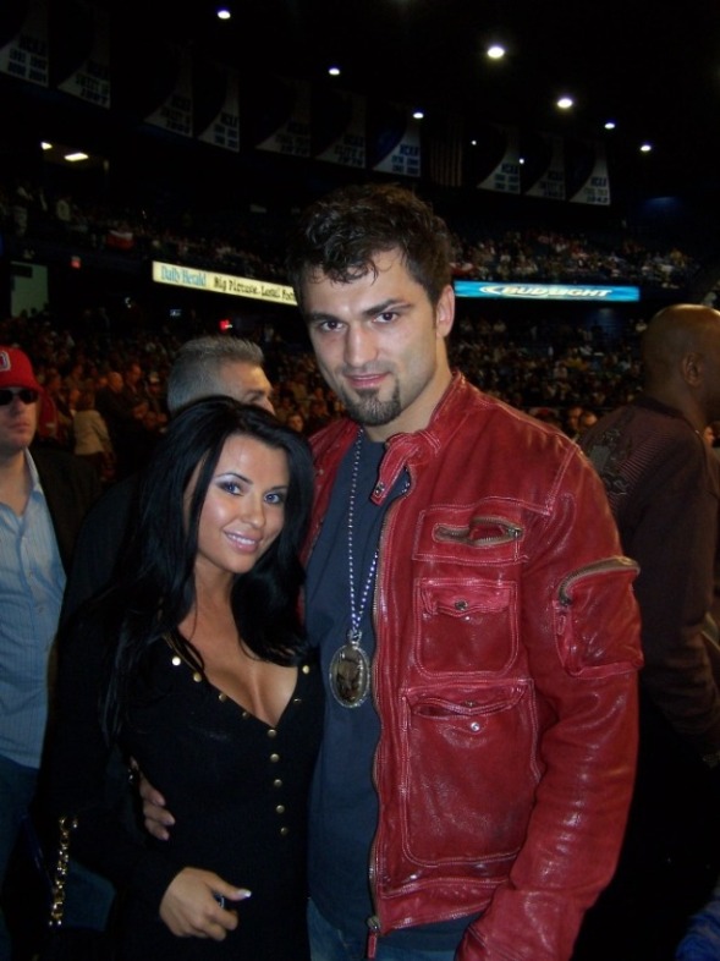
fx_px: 1054
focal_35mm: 38
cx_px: 360
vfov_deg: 49.0
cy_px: 480
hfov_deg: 37.7
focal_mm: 6.3
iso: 140
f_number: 2.8
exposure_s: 1/60
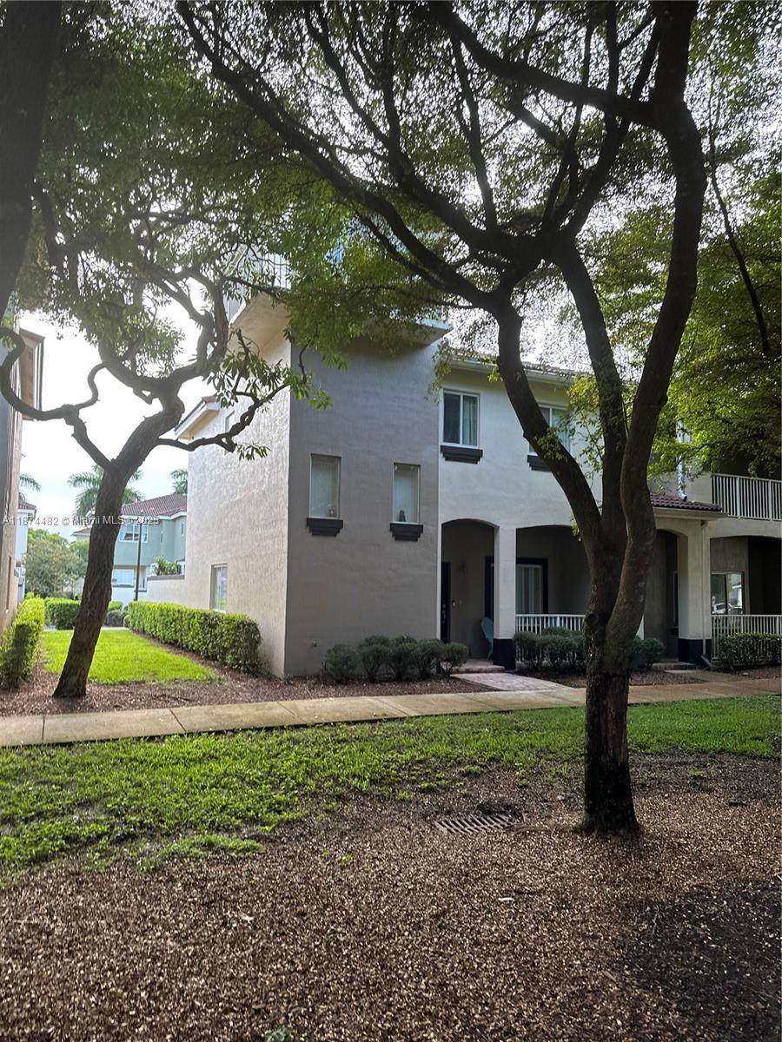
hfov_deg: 56.8
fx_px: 723
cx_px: 391
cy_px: 521
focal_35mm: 24
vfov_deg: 71.6
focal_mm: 6.86
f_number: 1.78
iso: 125
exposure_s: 1/121
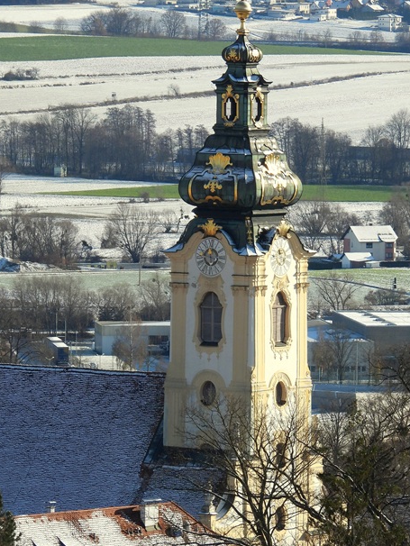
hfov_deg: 3.8
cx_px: 232
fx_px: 6249
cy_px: 315
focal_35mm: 396
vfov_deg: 5.0
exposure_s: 1/800
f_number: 5
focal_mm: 53.5
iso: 100
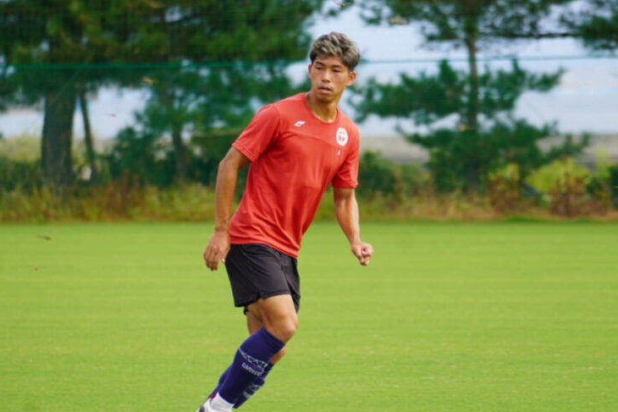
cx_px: 287
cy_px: 197
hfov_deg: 3.7
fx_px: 9615
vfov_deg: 2.5
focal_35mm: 560
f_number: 6.3
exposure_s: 1/500
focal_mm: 266
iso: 200
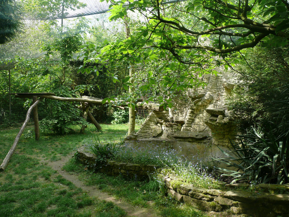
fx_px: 292
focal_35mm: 35
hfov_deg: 52.6
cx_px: 144
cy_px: 108
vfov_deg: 40.7
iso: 100
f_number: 4
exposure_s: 1/125
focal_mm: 7.4
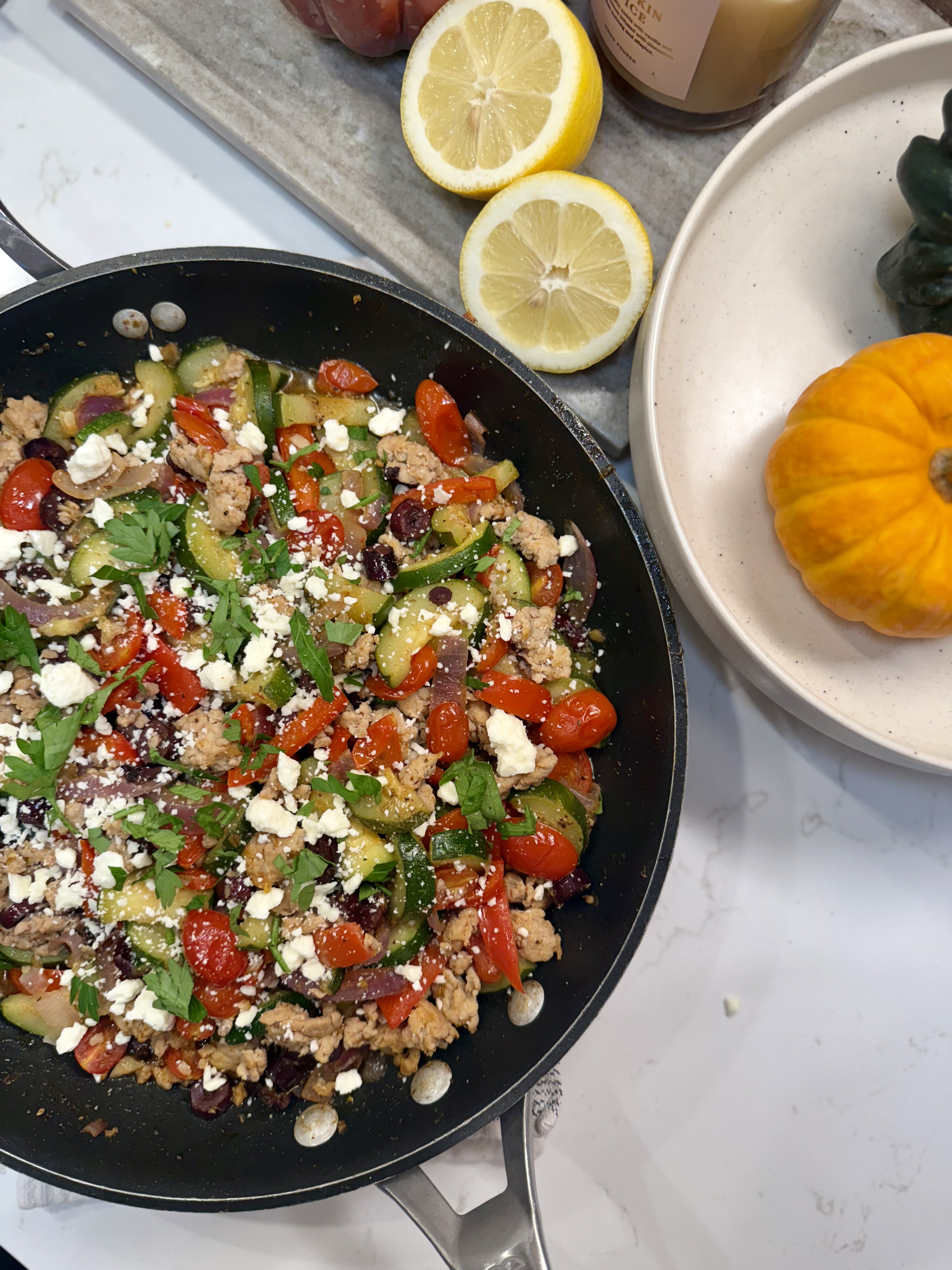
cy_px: 635
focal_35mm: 24
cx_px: 476
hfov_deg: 56.8
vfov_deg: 71.6
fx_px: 880
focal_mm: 6.76
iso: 125
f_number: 1.78
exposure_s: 1/120
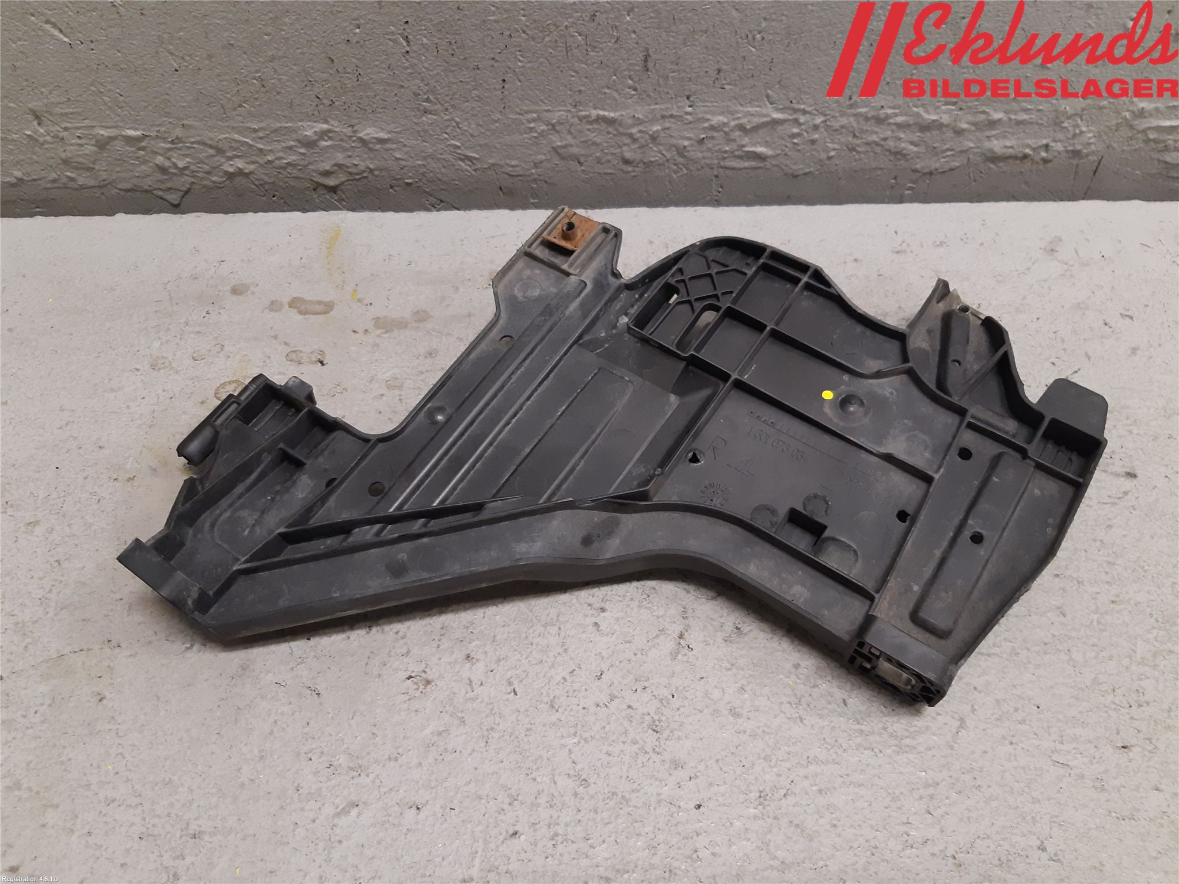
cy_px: 442
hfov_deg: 67.3
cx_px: 590
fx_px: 886
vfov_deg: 53.1
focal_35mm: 26
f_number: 1.7
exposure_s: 1/50
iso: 200
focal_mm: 3.93
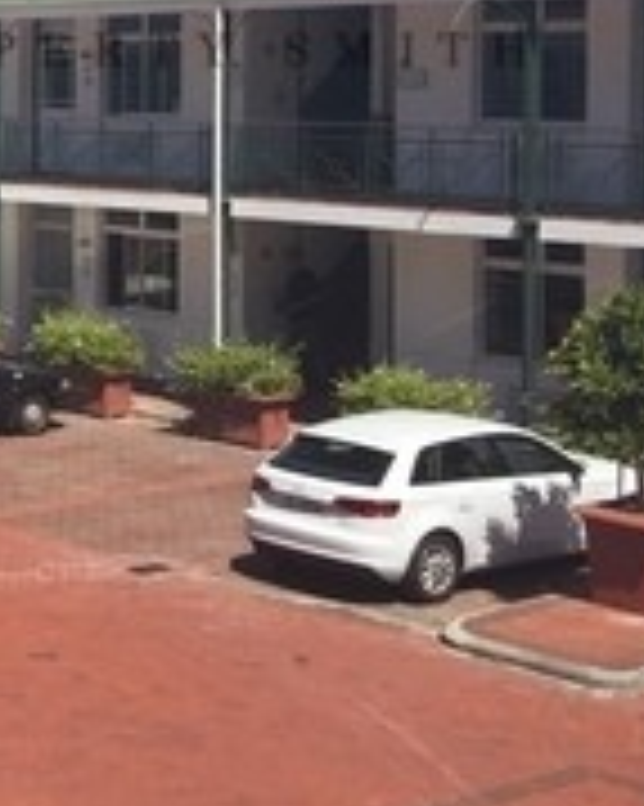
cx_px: -396
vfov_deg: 23.6
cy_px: 101
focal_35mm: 79
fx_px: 1884
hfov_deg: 17.0
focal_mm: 4.15
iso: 32
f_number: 2.2
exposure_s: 1/2326
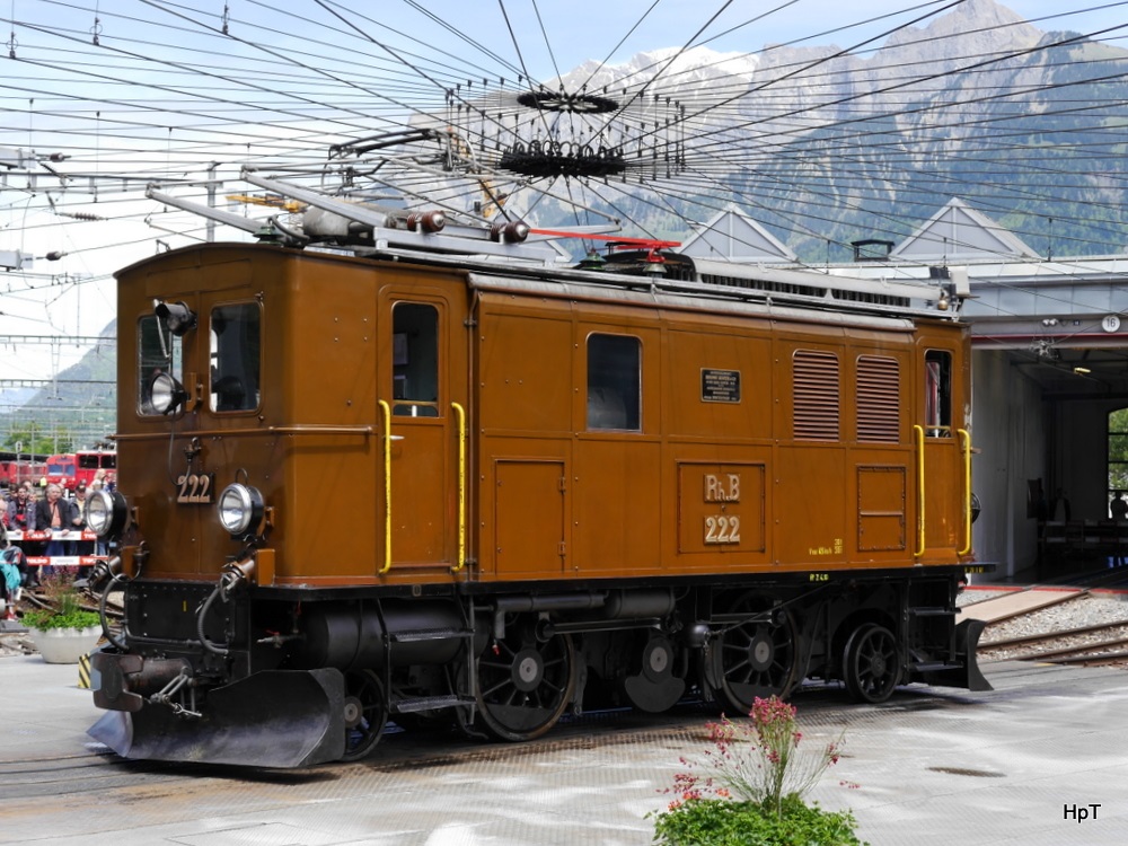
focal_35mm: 62
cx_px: 564
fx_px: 2020
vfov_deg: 23.7
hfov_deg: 31.2
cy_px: 423
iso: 160
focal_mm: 31
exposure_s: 1/250
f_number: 7.1
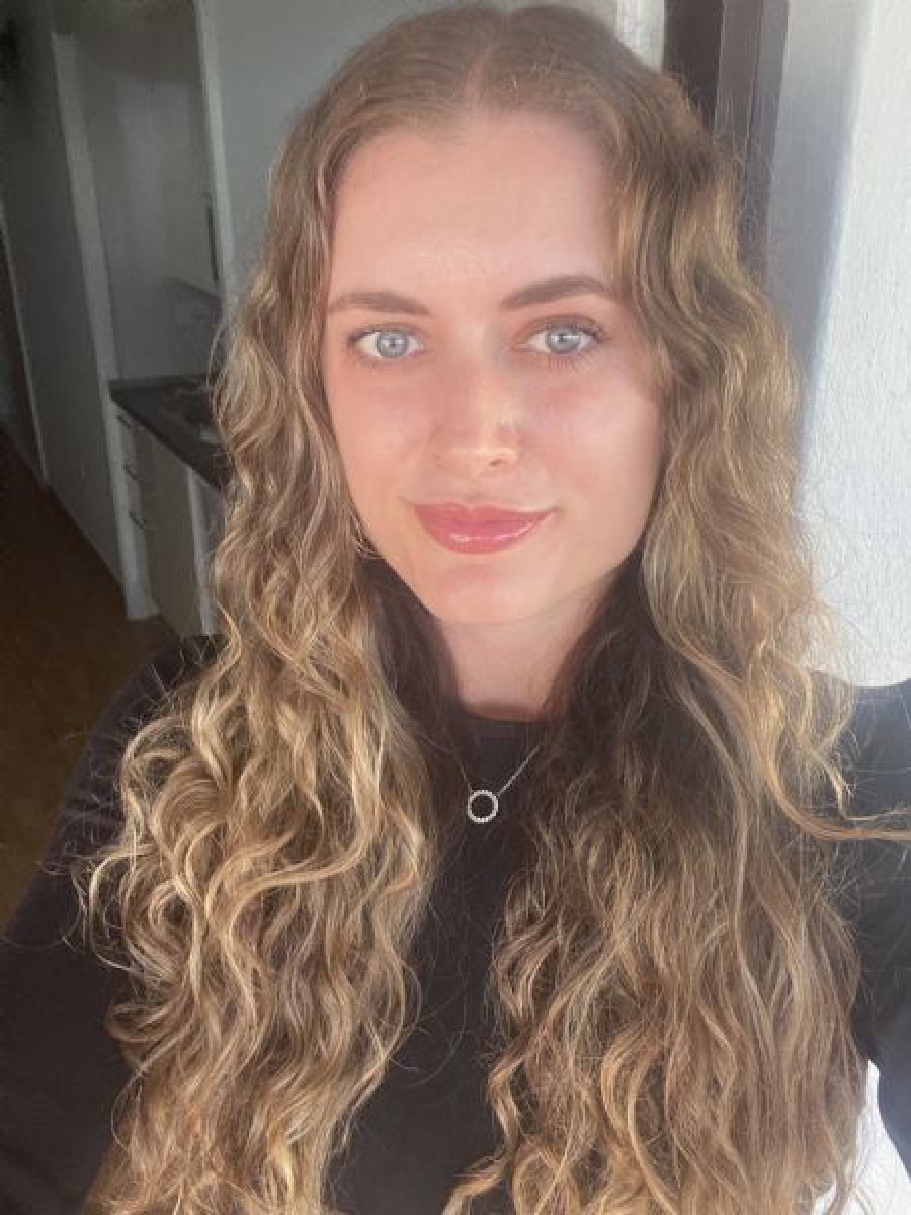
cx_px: 456
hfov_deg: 46.8
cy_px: 608
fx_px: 1053
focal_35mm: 30
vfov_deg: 60.0
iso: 64
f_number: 2.2
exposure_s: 1/122
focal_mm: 2.71
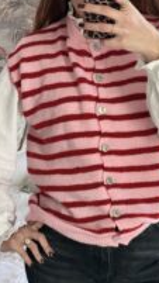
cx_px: 93
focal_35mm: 104
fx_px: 780
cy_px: 139
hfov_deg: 11.6
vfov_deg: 20.6
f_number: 1.78
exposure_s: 1/101
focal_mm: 6.86
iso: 80
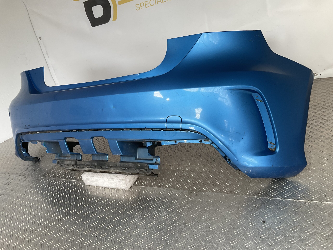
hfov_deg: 61.7
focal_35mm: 29
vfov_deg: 48.2
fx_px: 279
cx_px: 166
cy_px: 125
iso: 32
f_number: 1.8
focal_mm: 3
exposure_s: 1/100
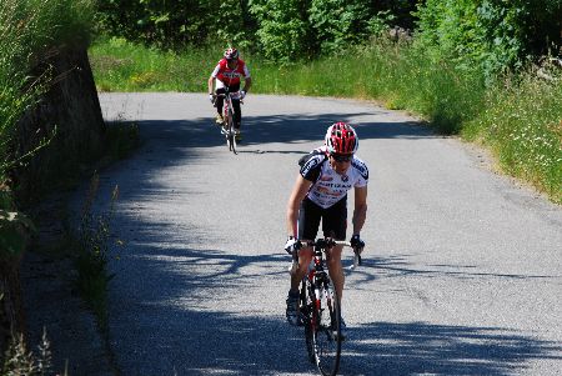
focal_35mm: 188
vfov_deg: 7.3
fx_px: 2930
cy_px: 188
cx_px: 281
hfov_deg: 11.0
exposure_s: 1/125
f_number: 10
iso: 100
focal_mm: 125
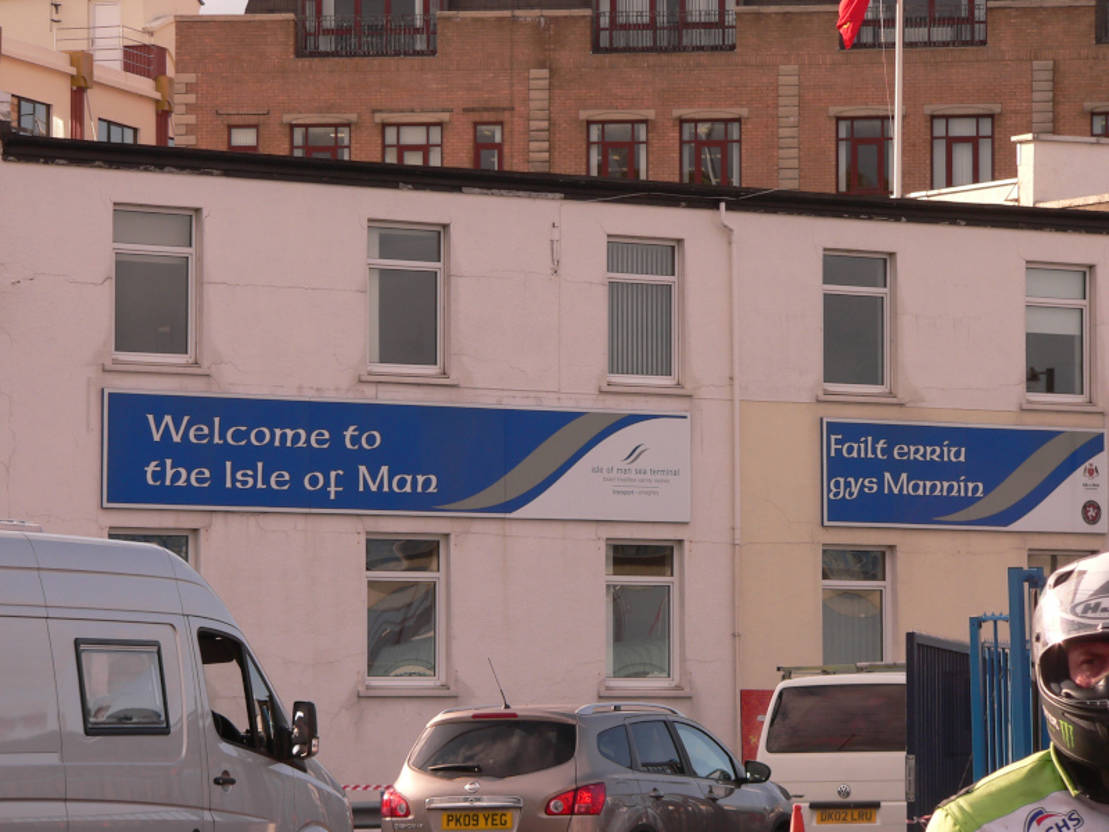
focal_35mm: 139
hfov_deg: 14.2
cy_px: 416
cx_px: 554
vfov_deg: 10.7
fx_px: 4453
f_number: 4
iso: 80
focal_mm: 23.1
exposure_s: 1/320
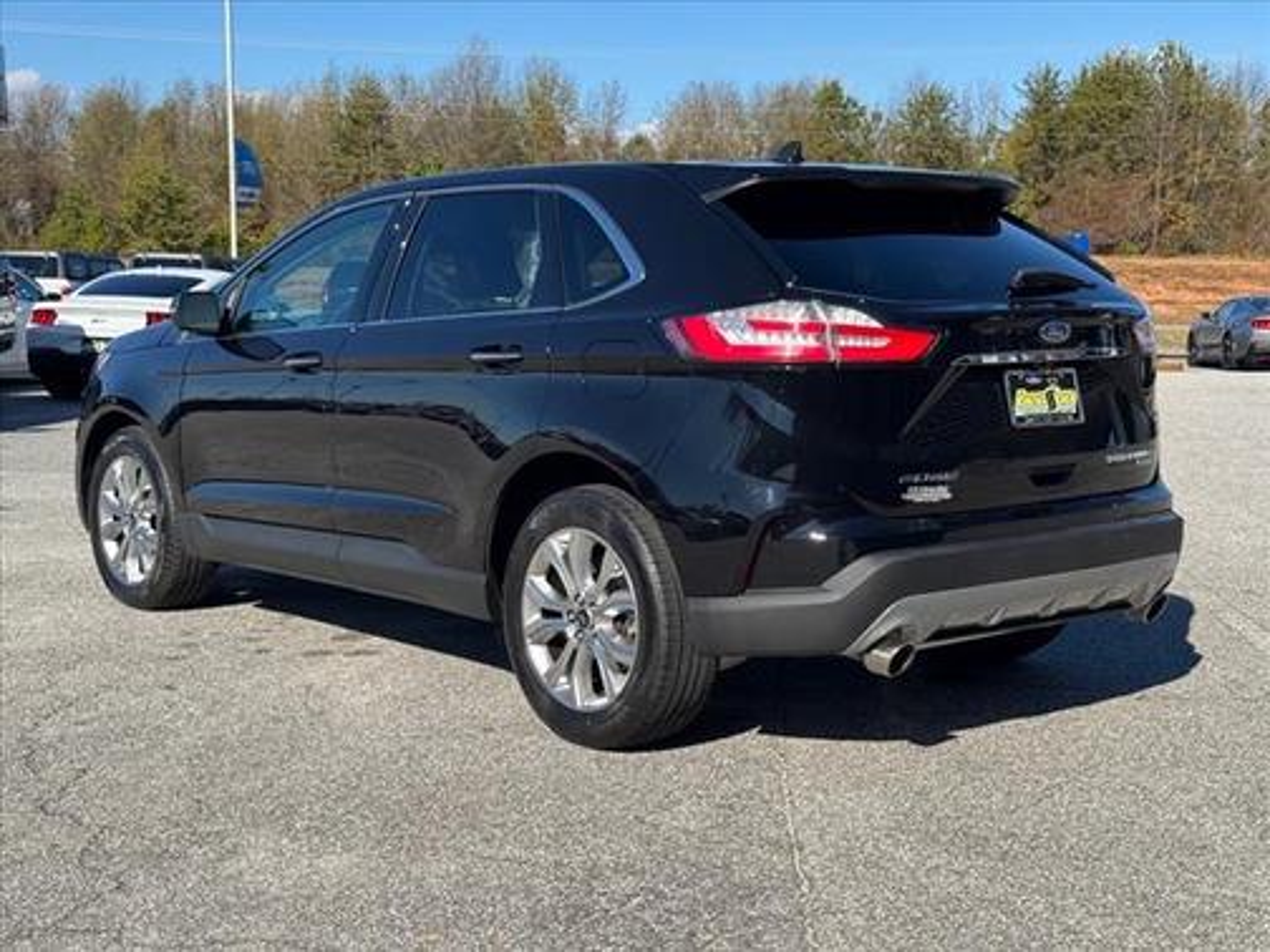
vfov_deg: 30.3
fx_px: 1761
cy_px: 476
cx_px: 635
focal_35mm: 48
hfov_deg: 39.7
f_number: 1.78
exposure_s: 1/3096
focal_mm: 6.76
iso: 64
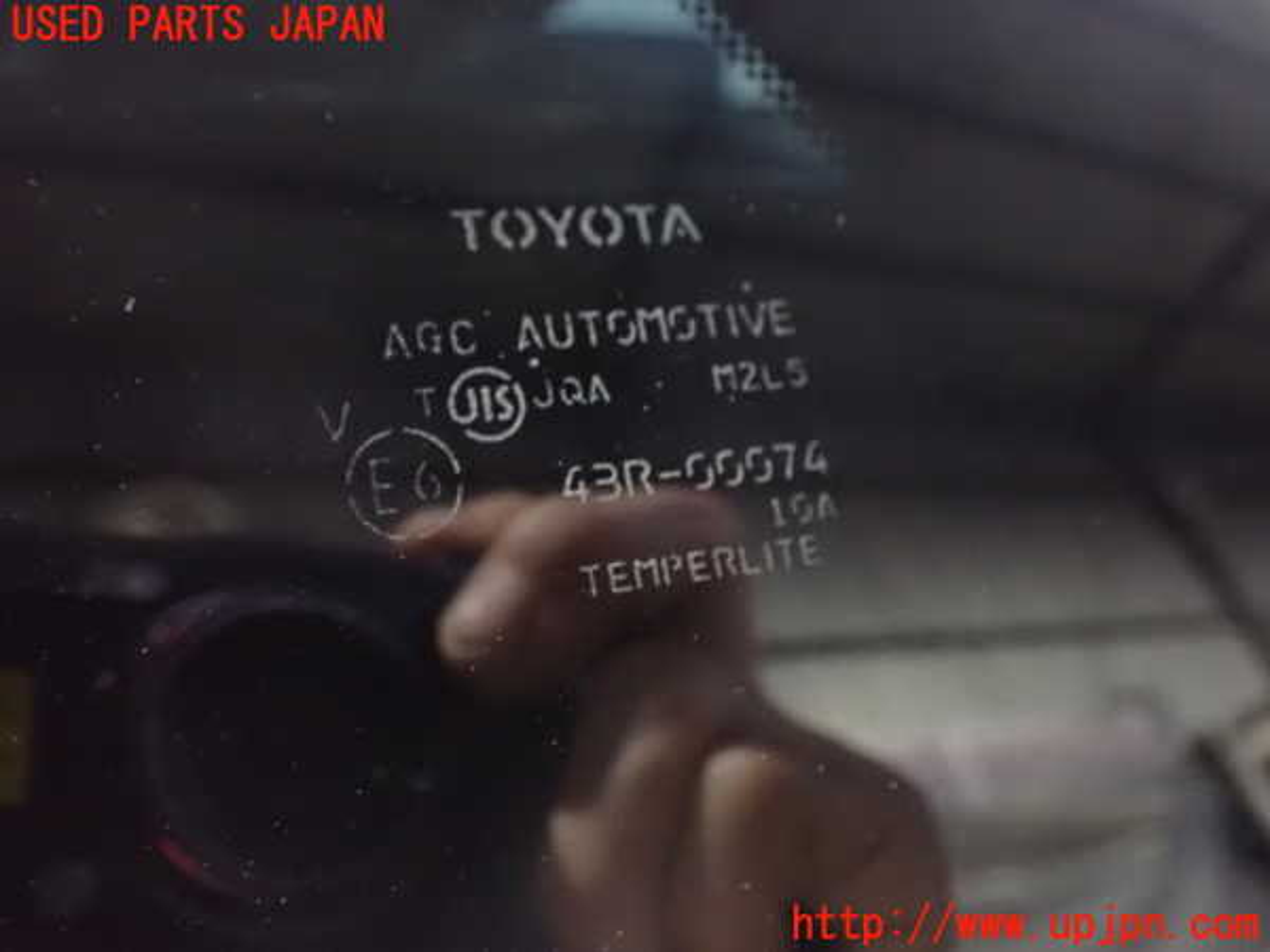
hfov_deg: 60.0
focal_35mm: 30
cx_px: 635
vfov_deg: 46.8
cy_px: 476
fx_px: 1101
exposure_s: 1/20
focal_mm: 5.4
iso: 1600
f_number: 2.3
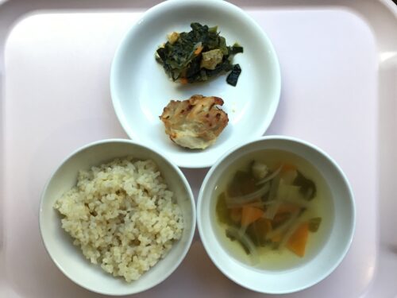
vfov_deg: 45.4
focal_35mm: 31
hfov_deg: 58.4
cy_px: 149
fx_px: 356
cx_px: 198
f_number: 2.4
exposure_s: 1/30
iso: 32
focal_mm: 3.3
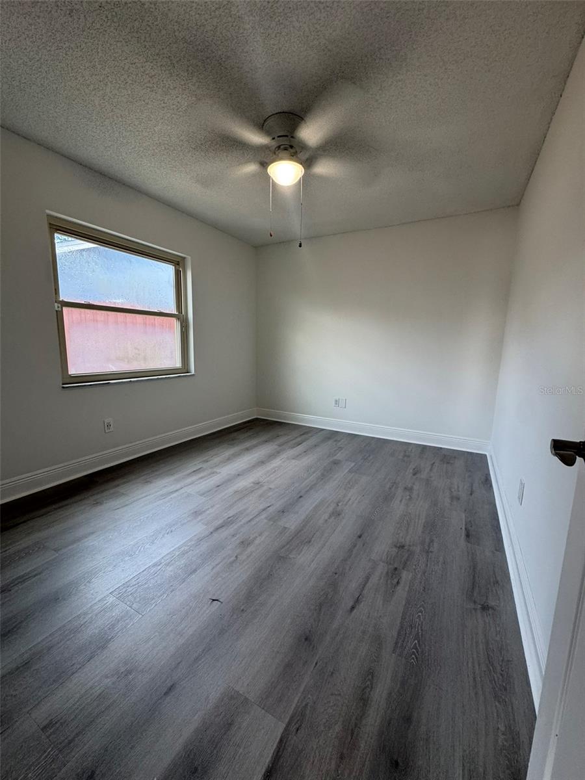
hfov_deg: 85.7
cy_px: 390
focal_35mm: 14
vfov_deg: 102.1
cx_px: 292
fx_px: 315
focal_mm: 2.22
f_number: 2.2
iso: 200
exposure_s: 1/60
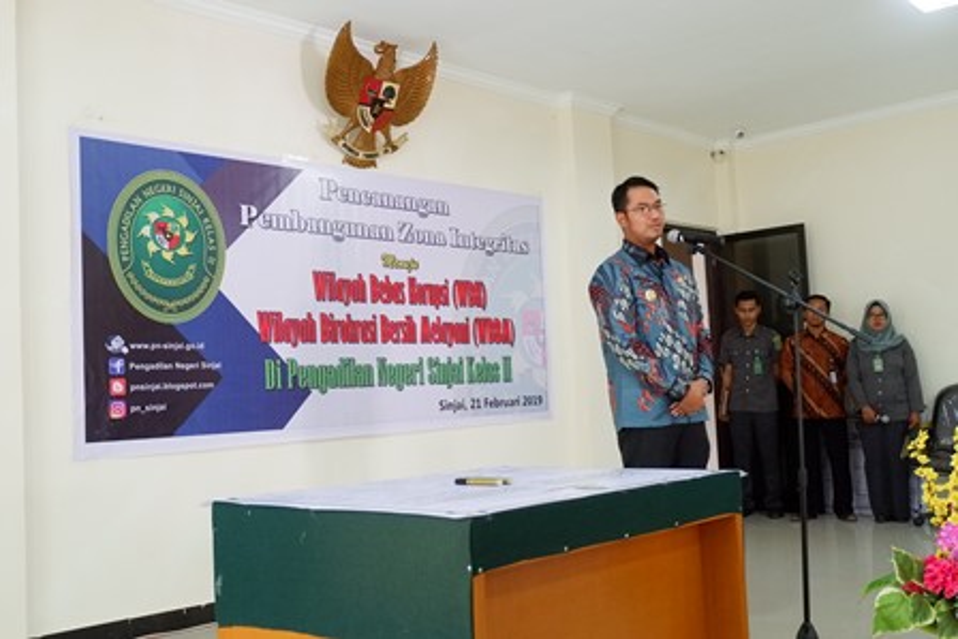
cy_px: 320
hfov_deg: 50.7
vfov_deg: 35.1
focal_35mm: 38
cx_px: 479
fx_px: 1011
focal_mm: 25.6
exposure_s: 1/42
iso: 3200
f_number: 4.5
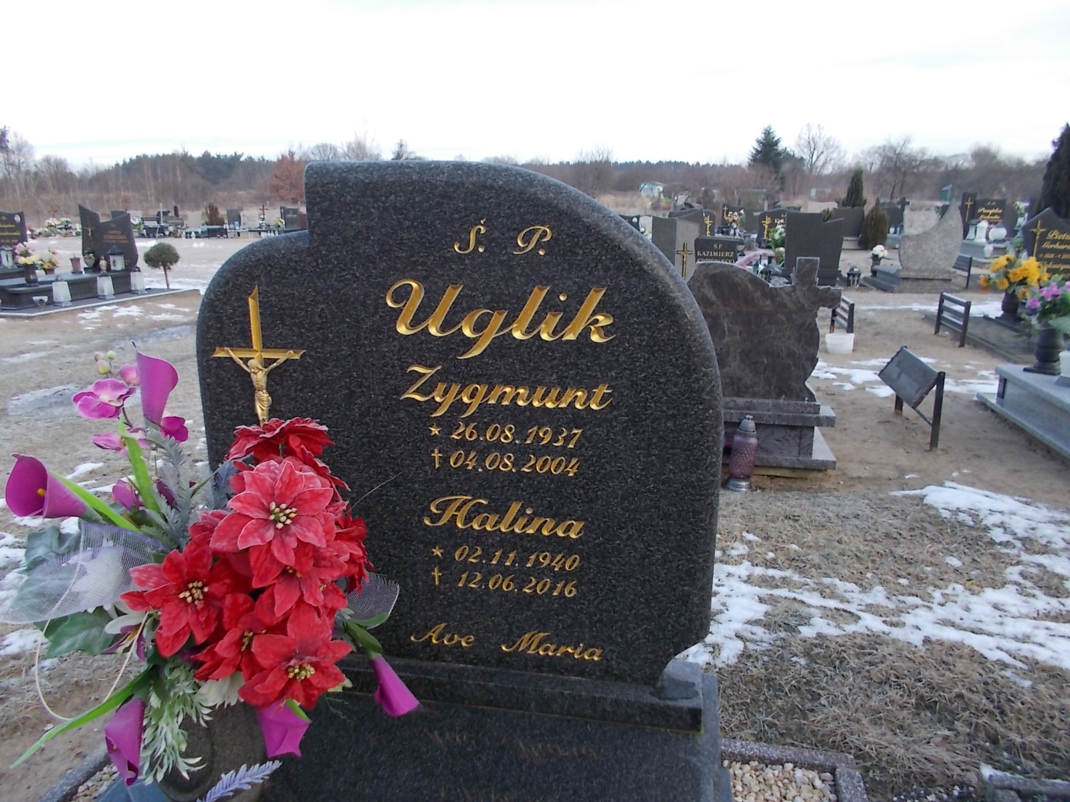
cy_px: 401
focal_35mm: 26
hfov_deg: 67.3
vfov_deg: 53.1
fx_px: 804
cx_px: 535
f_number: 3.2
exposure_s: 1/200
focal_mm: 4.6
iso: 80
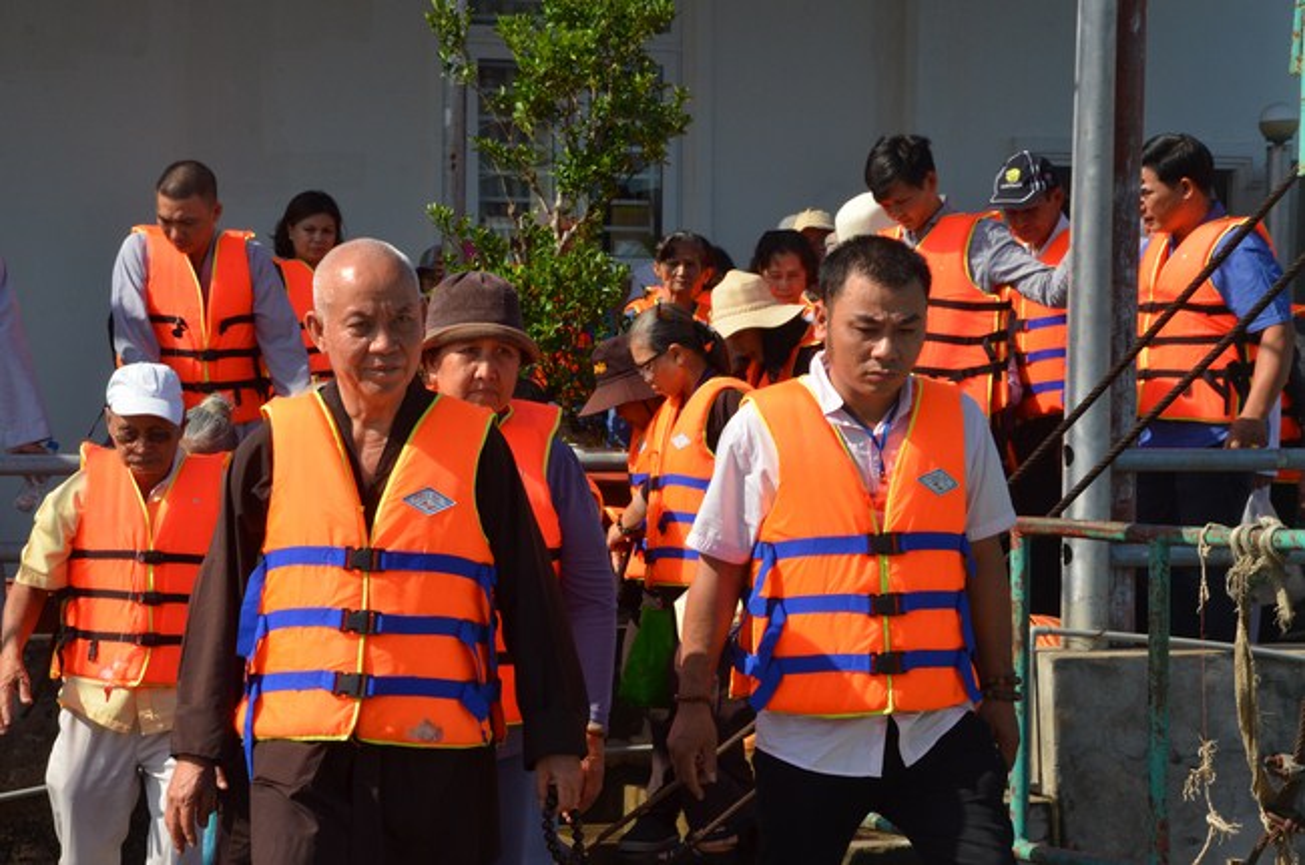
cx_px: 652
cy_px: 432
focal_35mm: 105
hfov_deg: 19.5
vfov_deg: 13.0
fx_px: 3800
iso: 640
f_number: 14
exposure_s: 1/800
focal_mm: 70
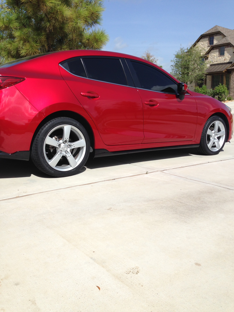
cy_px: 156
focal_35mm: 33
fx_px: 297
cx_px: 117
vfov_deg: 55.4
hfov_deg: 42.9
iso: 50
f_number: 2.4
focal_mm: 4.12
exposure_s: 1/1938
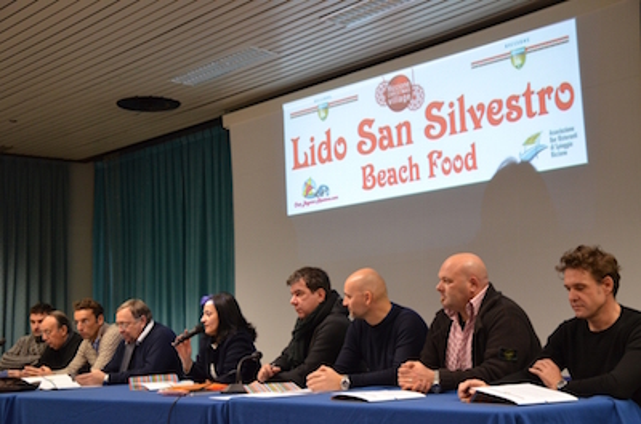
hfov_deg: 37.9
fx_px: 933
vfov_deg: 25.6
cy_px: 212
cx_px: 320
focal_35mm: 52
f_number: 4.5
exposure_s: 1/30
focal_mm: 35
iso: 1250
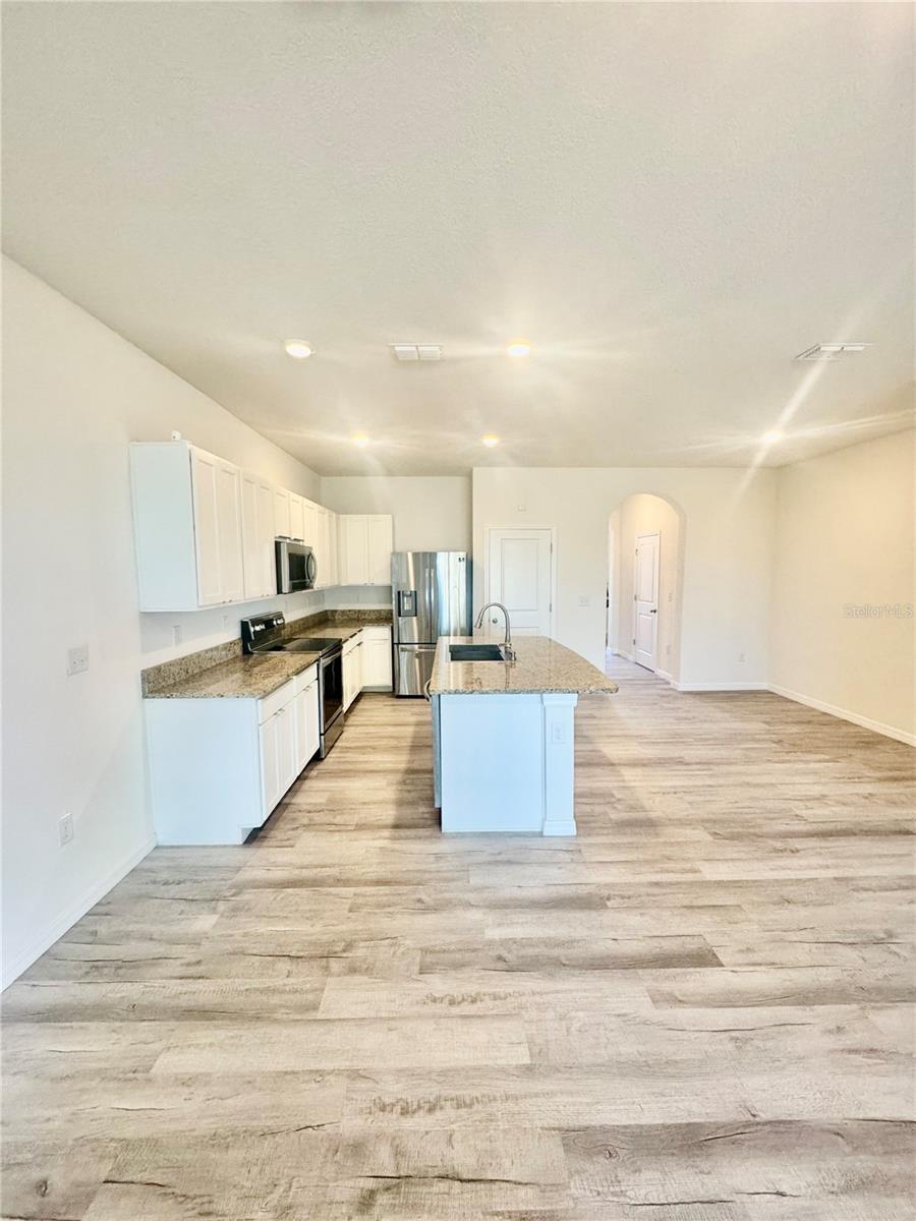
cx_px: 458
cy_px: 610
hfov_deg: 85.7
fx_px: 494
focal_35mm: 14
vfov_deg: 102.1
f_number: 2.2
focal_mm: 2.22
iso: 250
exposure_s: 1/120
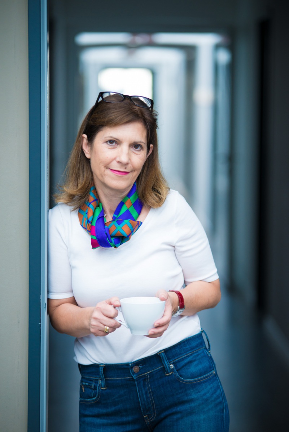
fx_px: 1624
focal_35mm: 135
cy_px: 216
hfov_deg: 10.2
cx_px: 144
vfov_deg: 15.2
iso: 640
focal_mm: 135
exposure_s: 1/160
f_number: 2.8
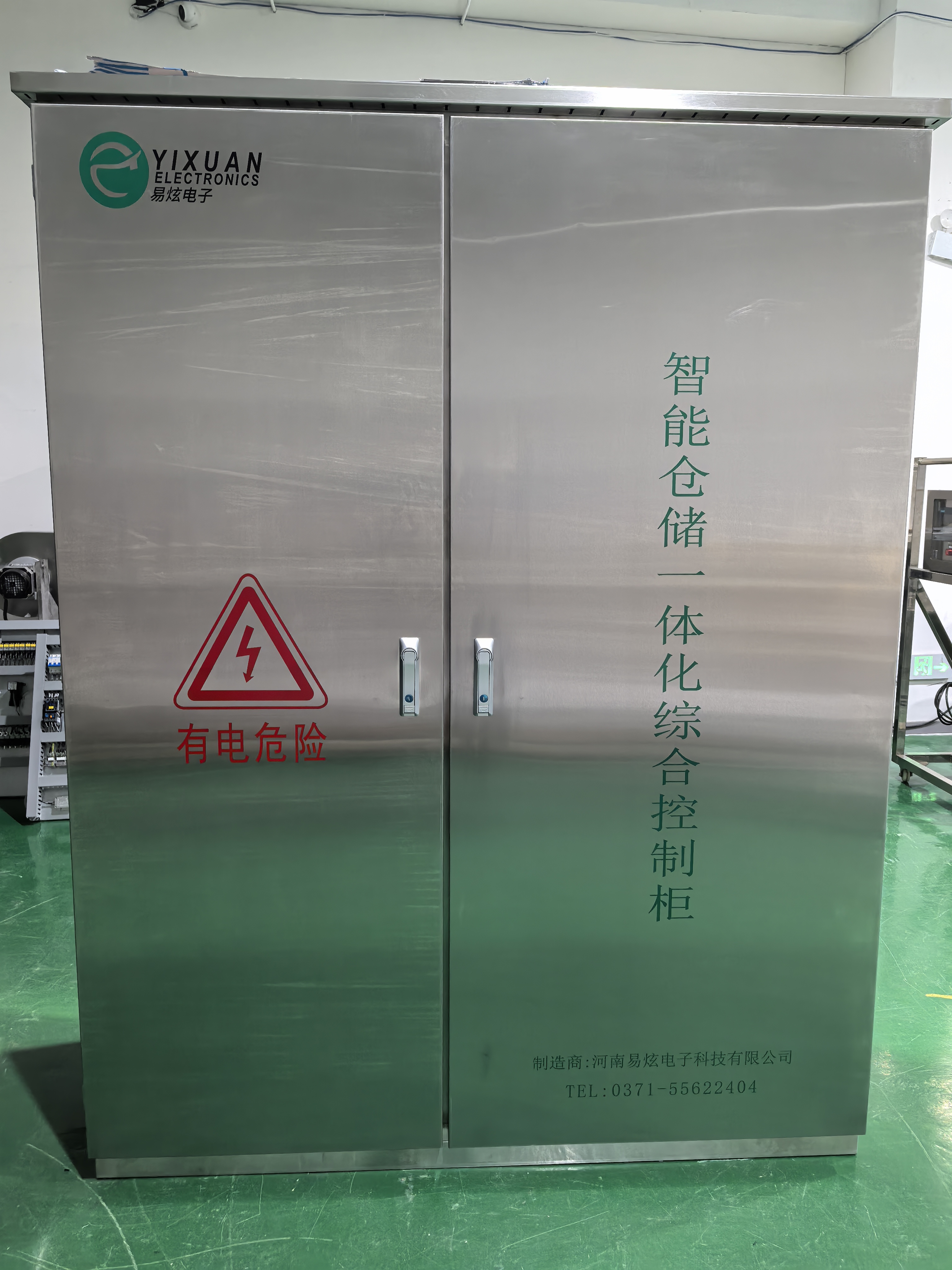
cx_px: 476
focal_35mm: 27
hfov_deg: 51.4
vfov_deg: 65.3
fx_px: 990
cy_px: 635
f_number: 2
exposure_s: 1/50
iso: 250
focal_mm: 5.75
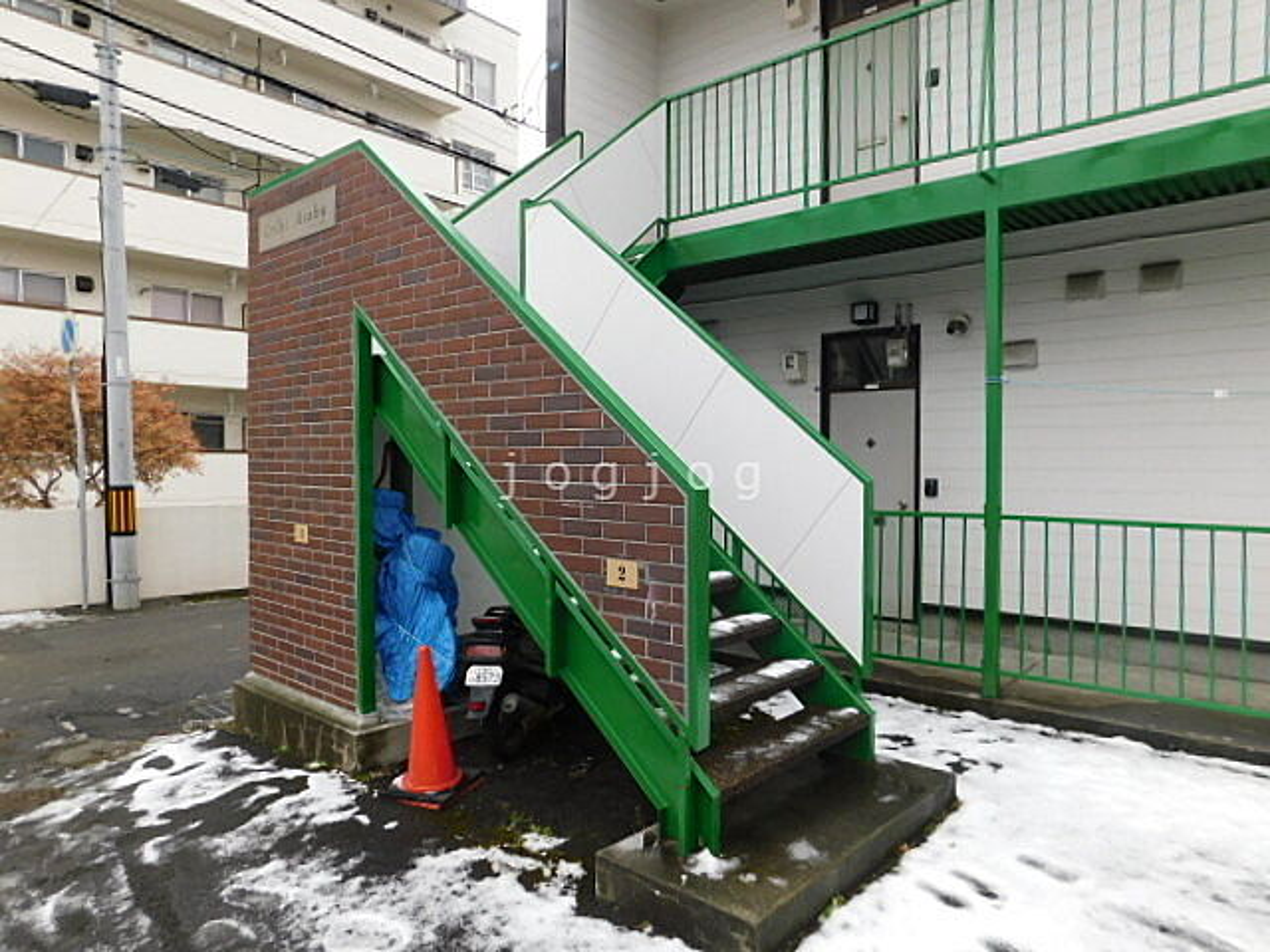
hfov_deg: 73.9
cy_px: 476
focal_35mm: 23
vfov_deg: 58.9
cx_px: 635
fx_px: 844
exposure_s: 1/320
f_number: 3
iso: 125
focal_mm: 4
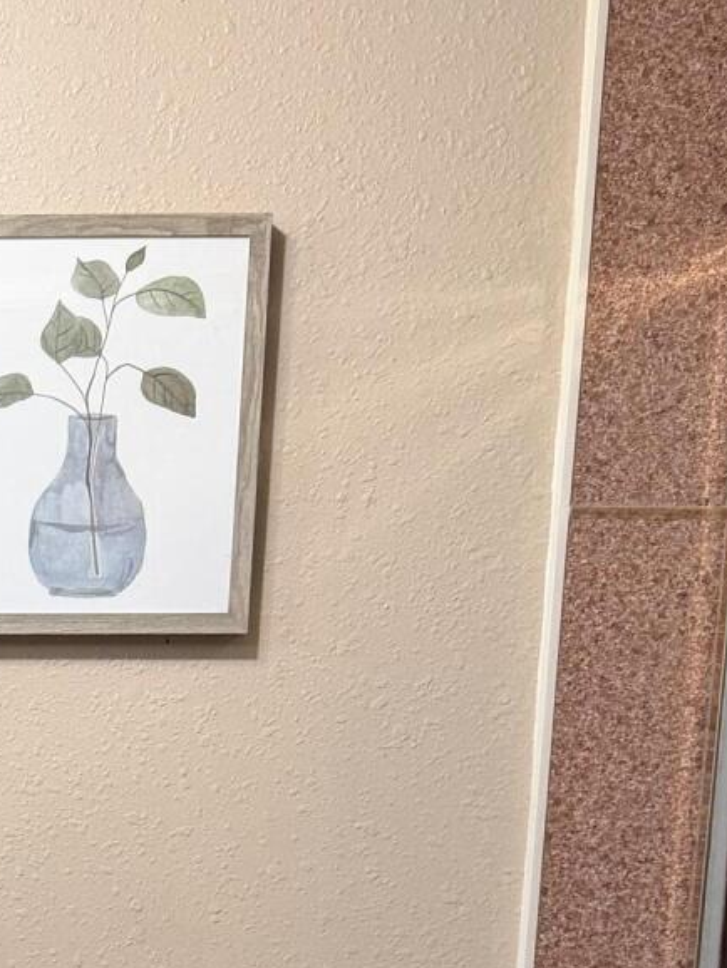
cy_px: 1109
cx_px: -270
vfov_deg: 22.1
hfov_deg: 16.6
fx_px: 2322
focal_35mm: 83
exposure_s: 1/60
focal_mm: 6.76
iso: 200
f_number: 1.78
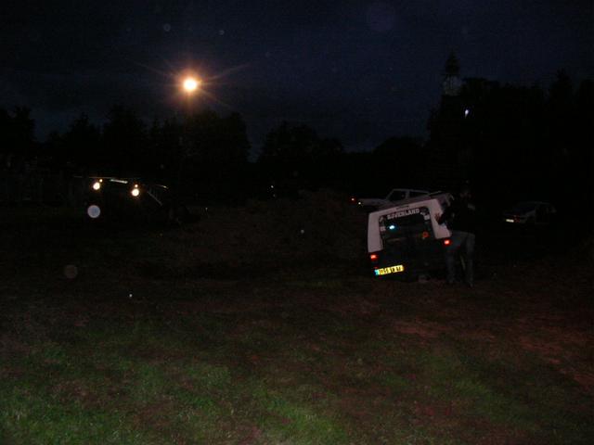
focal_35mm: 35
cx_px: 297
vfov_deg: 40.7
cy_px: 222
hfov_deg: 52.6
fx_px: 601
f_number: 2.8
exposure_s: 1/60.1
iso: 200
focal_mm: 5.8
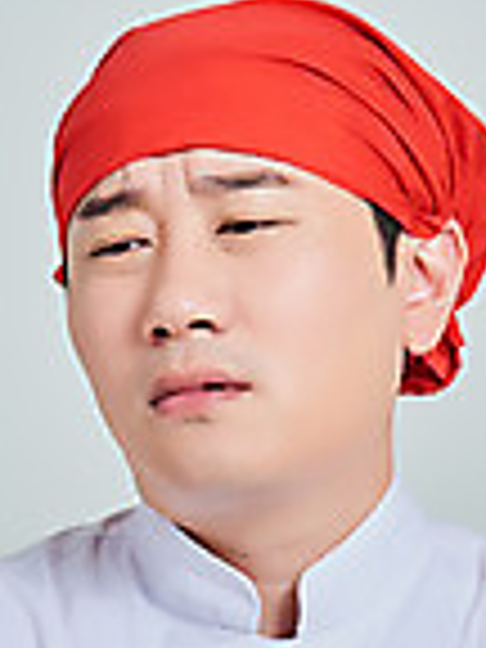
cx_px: -88
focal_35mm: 540
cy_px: 688
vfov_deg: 3.7
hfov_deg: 2.8
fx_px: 10109
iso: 100
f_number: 14
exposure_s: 1/125
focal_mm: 135
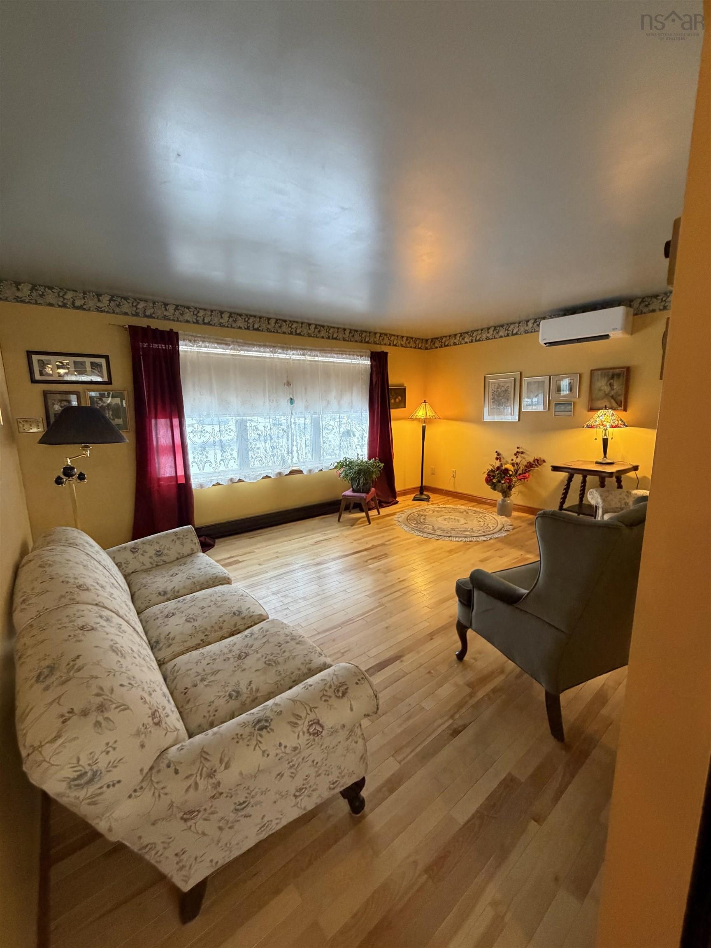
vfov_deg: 102.1
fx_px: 383
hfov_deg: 85.7
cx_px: 356
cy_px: 474
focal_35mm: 14
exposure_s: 1/60
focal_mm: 2.22
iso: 400
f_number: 2.2
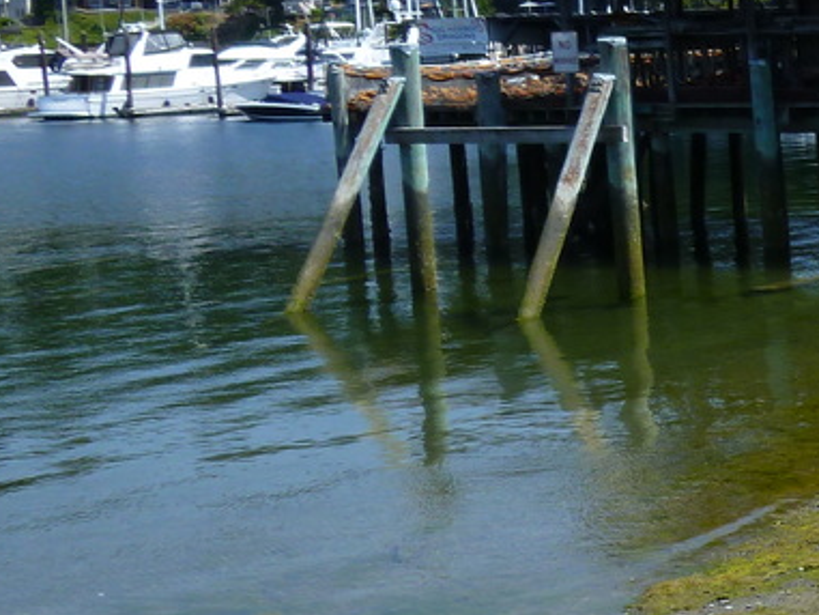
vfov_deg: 17.6
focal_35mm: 84
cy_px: 262
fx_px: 1988
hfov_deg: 19.2
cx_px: 1348
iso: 80
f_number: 3.3
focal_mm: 4.5
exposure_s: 1/500
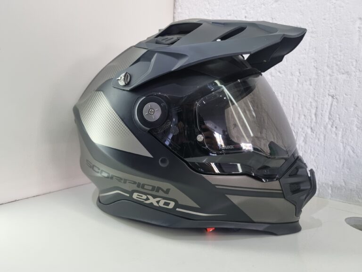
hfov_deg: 67.3
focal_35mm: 26
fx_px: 272
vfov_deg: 53.1
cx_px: 181
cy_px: 136
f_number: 1.8
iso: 250
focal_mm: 5.4
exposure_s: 1/100
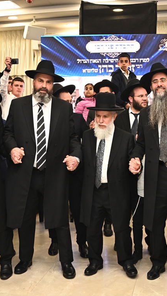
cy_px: 151
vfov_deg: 38.5
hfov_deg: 22.2
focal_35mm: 54
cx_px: 84
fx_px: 425
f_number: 5.6
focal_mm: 28
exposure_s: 1/160
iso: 1250
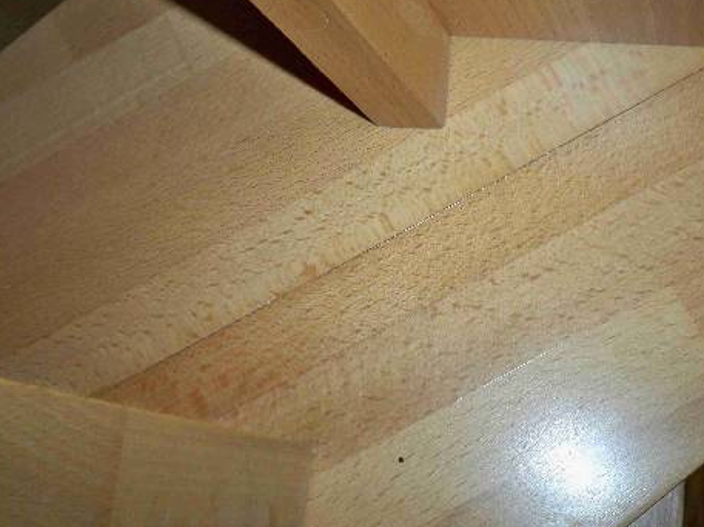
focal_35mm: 46
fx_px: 935
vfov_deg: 31.4
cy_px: 227
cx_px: 300
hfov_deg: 41.2
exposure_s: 1/30
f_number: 3.1
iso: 200
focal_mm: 6.3
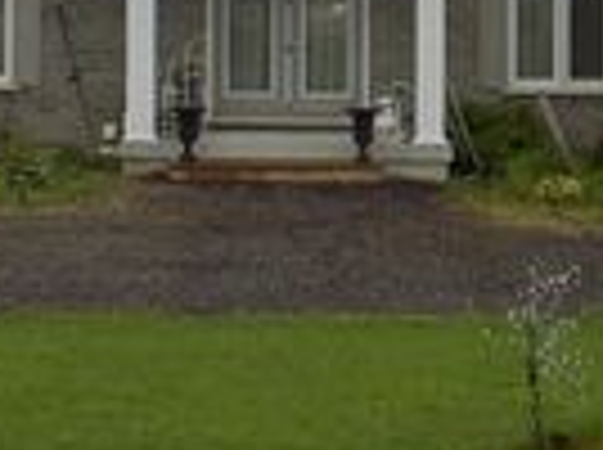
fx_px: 2208
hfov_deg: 15.4
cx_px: 122
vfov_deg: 11.5
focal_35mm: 127
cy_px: -16
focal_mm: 6.1
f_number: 3.4
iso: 80
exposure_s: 1/160
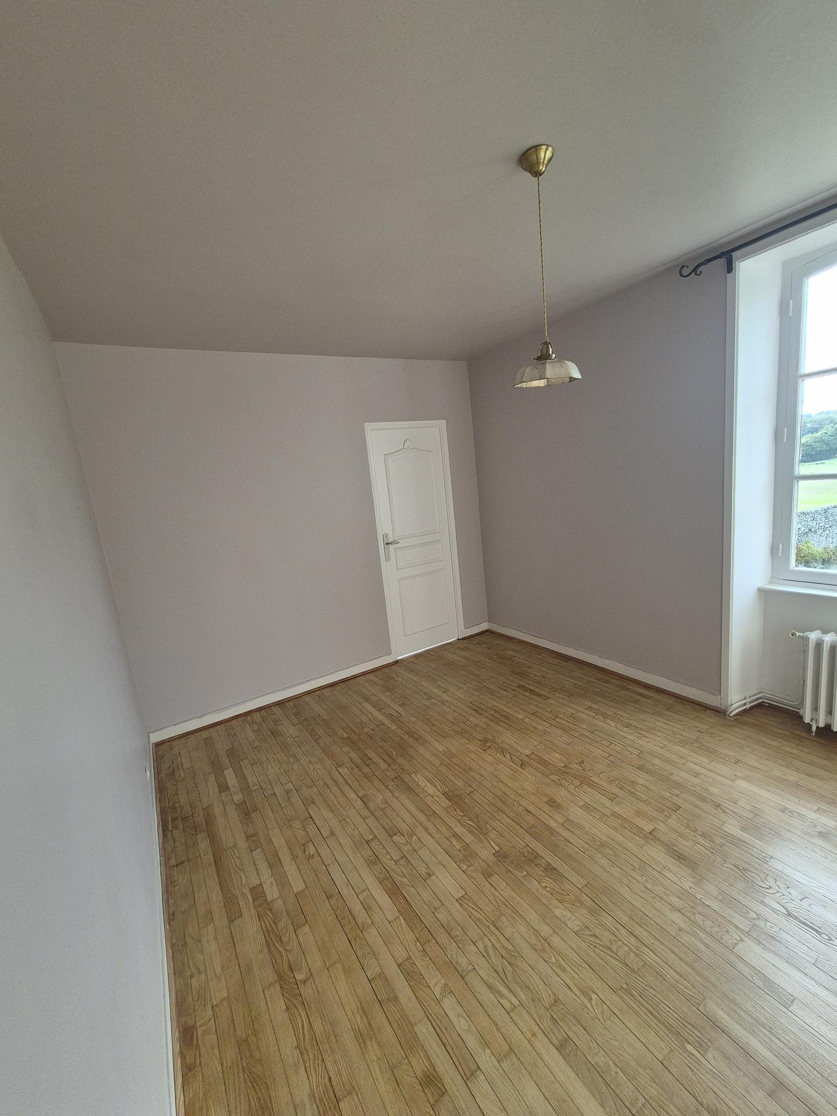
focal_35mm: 13
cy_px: 558
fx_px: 419
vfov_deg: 106.2
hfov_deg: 89.9
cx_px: 418
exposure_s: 1/100
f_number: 2.2
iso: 64
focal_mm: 2.2
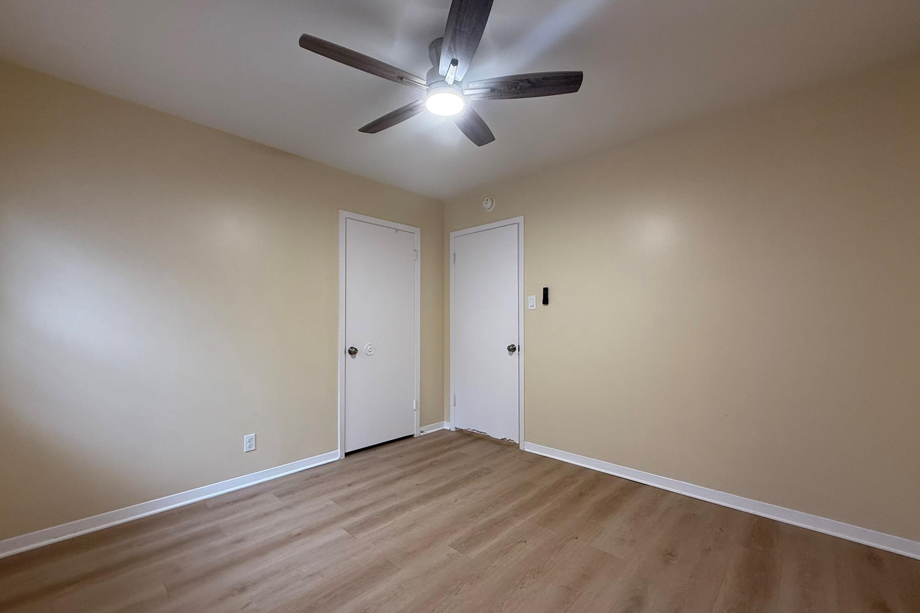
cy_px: 320
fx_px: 383
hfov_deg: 100.4
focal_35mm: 15
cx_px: 467
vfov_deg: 77.3
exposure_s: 1/60
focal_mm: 2.22
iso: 200
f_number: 2.2
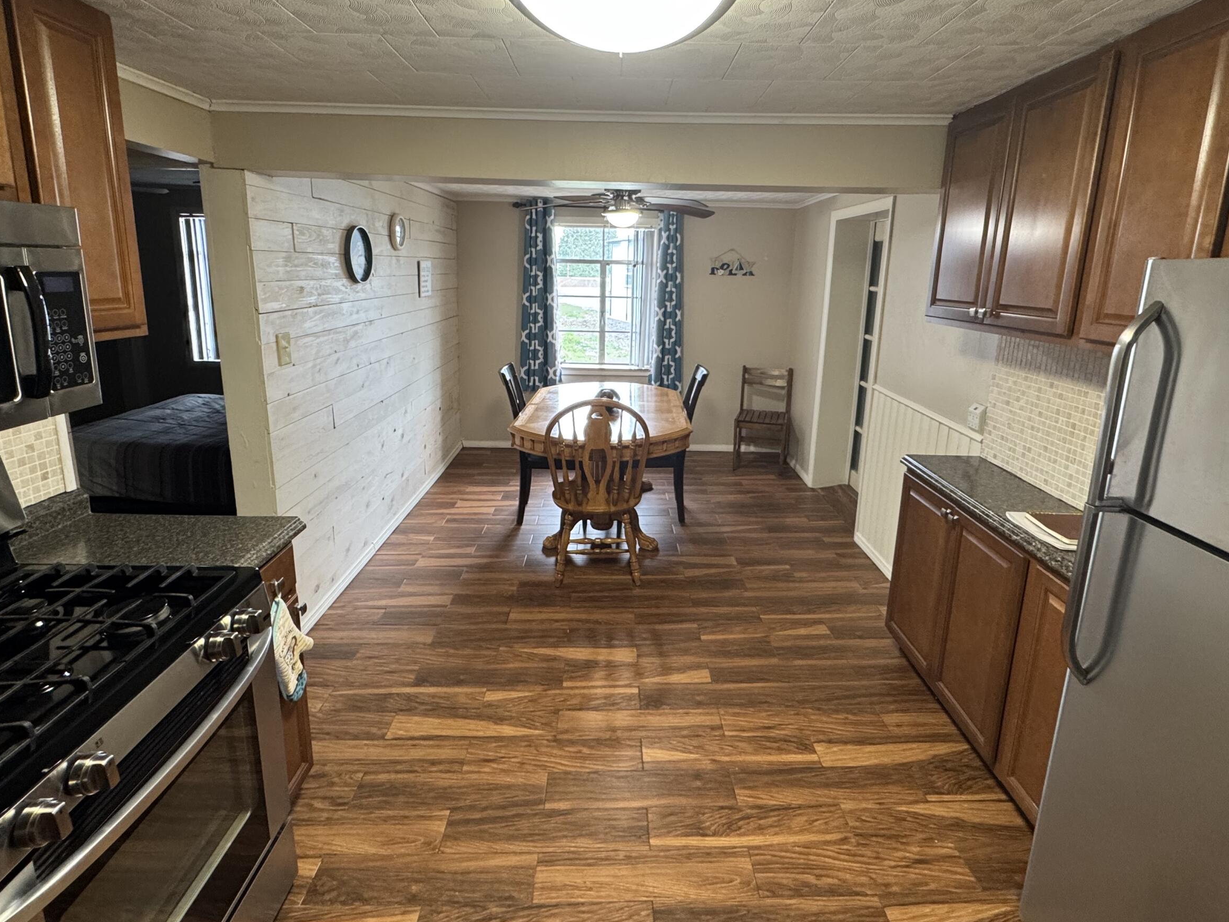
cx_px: 628
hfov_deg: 87.7
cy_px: 403
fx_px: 639
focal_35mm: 18
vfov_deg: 71.3
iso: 250
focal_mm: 2.22
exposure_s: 1/60
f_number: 2.2
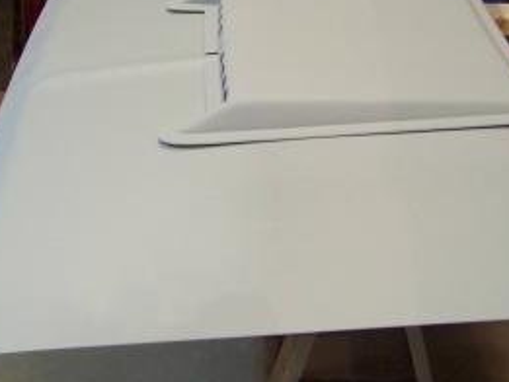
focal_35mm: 69
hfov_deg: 28.1
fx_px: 1015
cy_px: 147
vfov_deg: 21.3
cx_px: 271
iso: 400
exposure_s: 1/30
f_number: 2.8
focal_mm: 5.85
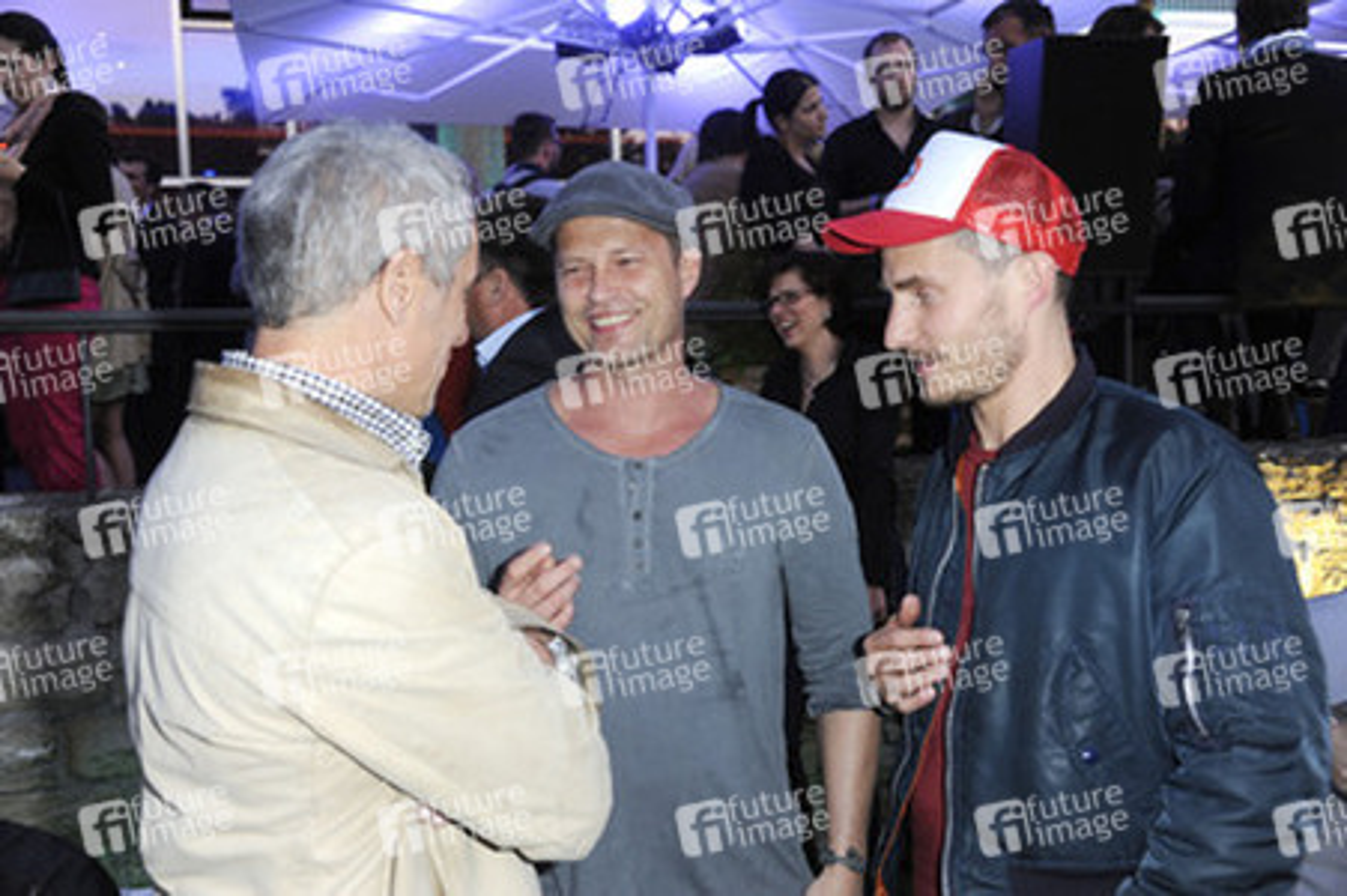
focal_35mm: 40
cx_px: 674
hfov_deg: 48.5
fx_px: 1496
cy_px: 448
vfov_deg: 33.4
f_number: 5.6
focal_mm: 40
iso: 800
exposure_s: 1/50
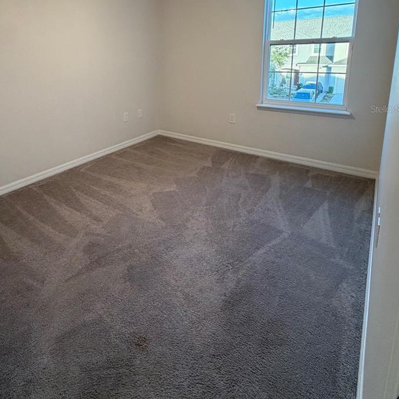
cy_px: 109
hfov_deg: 68.4
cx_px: 147
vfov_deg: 66.1
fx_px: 287
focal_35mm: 22
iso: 200
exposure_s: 1/60
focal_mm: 2.22
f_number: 2.2
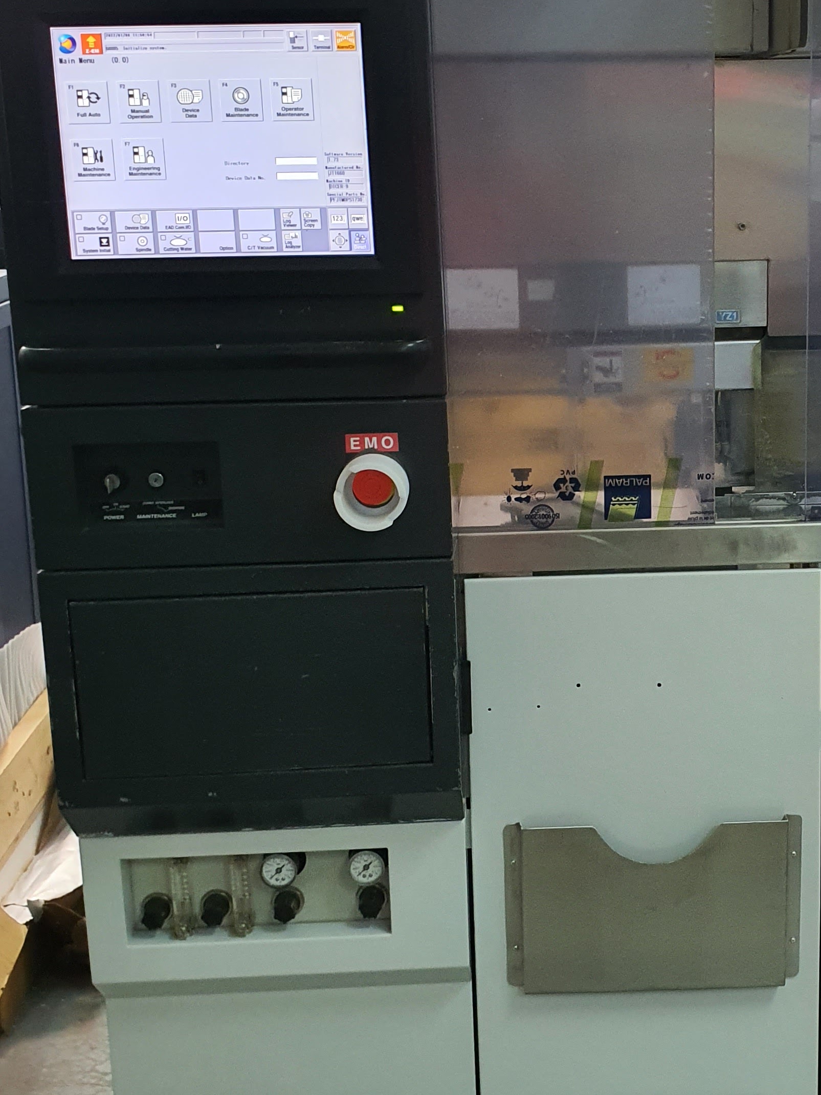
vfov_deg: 38.9
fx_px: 1549
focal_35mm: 49
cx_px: 659
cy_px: 490
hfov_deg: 29.0
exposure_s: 1/50
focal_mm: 4.3
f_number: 2.4
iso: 250
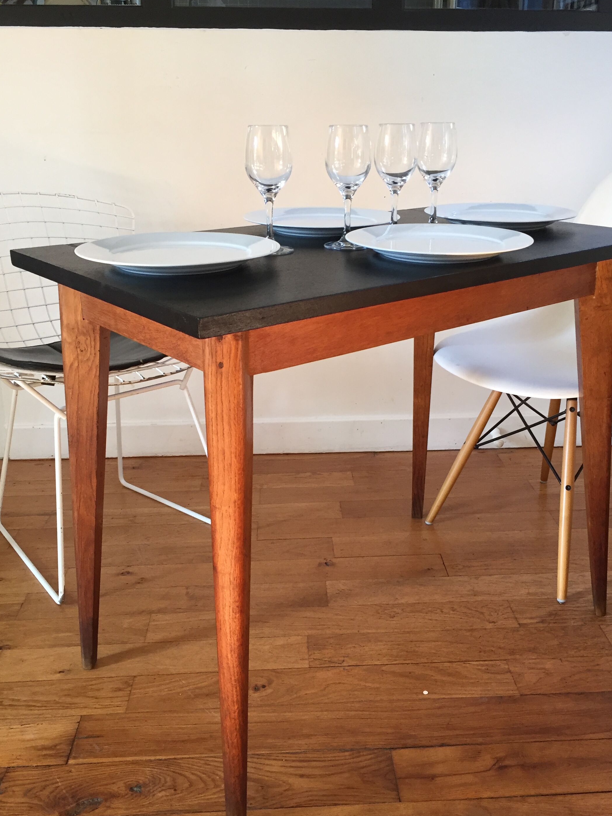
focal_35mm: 34
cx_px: 330
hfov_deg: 41.8
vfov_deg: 54.0
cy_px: 405
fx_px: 801
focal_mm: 4.15
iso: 64
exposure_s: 1/33
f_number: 2.2
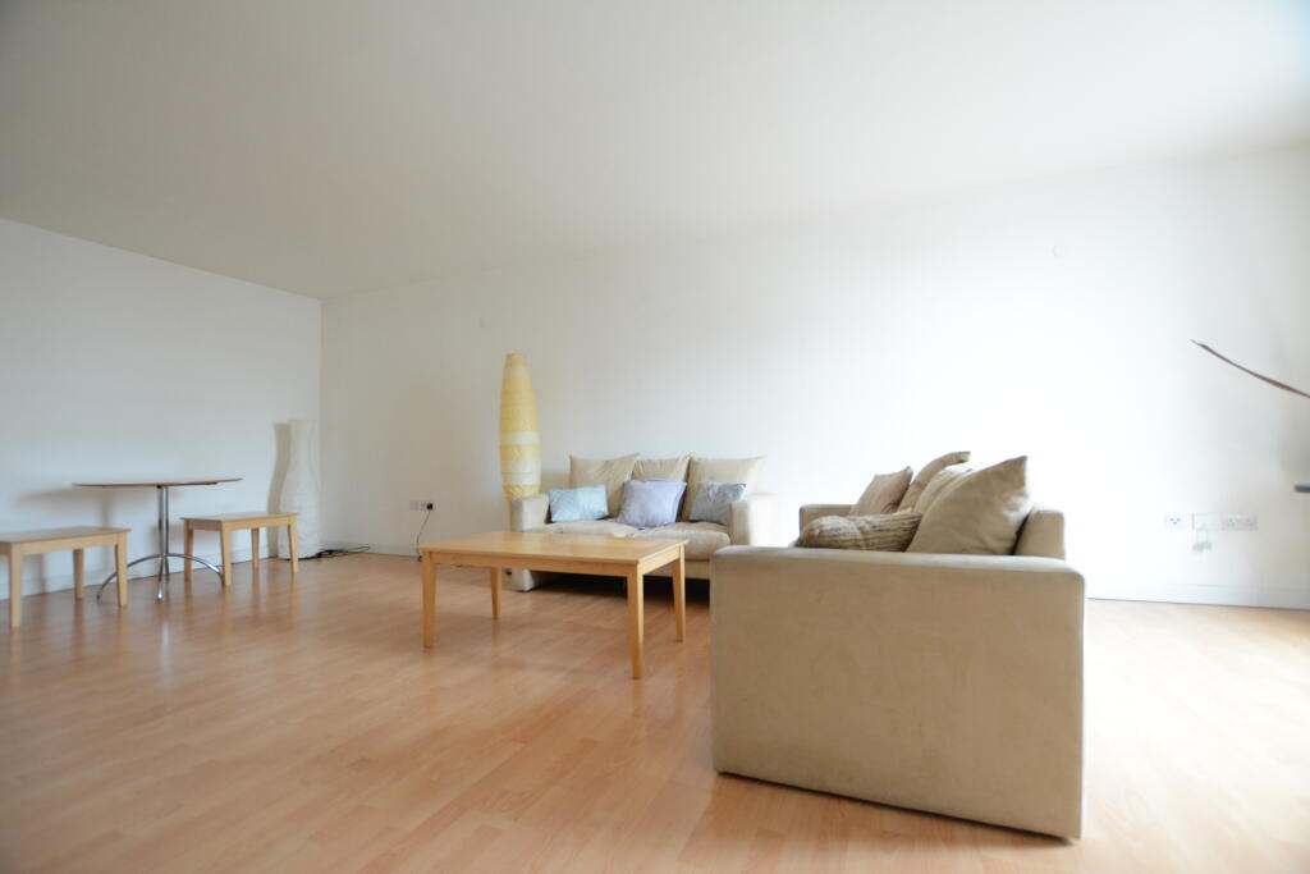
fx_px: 546
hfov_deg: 100.4
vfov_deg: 77.3
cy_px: 437
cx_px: 655
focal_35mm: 15
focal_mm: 10
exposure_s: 1/60
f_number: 4
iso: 1600
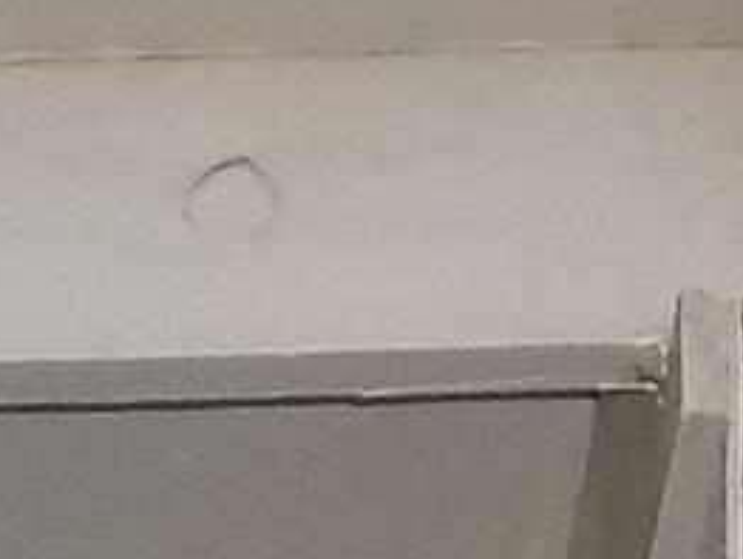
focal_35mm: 211
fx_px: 4533
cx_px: 431
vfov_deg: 6.1
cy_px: 2060
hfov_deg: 9.4
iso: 80
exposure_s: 1/640
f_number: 3.5
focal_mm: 4.9
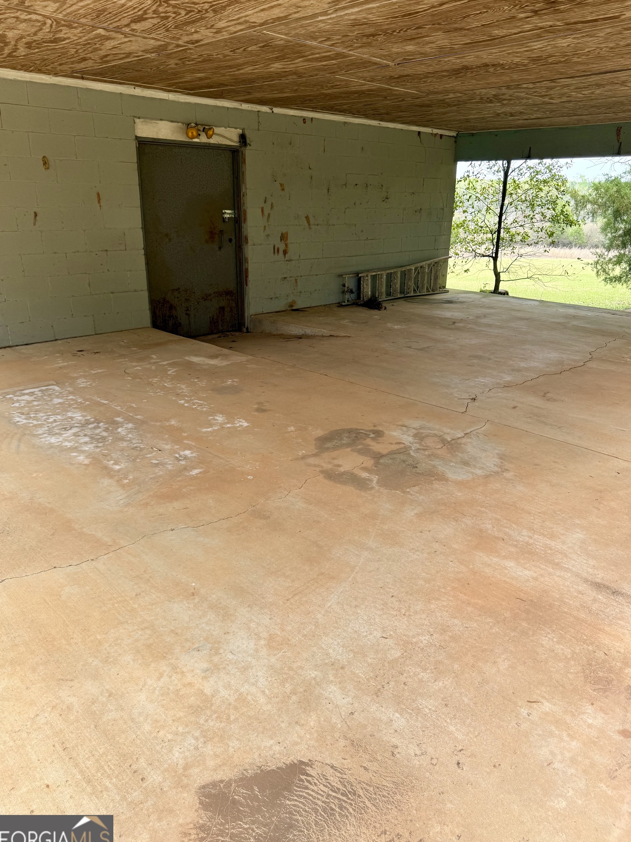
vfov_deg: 69.4
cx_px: 311
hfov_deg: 54.9
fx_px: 608
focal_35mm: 25
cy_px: 420
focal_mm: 6.76
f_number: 1.78
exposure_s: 1/528
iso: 80
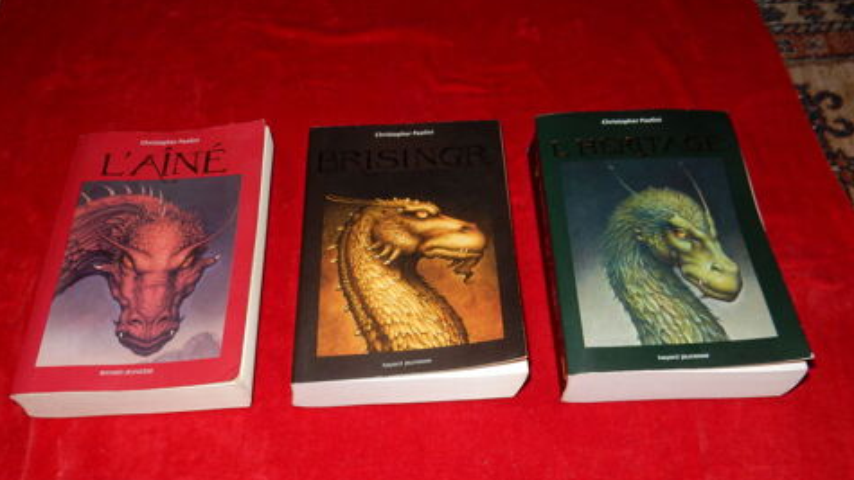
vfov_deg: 35.4
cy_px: 298
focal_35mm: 33
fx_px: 747
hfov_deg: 59.5
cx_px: 424
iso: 200
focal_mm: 5.4
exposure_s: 1/30
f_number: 4
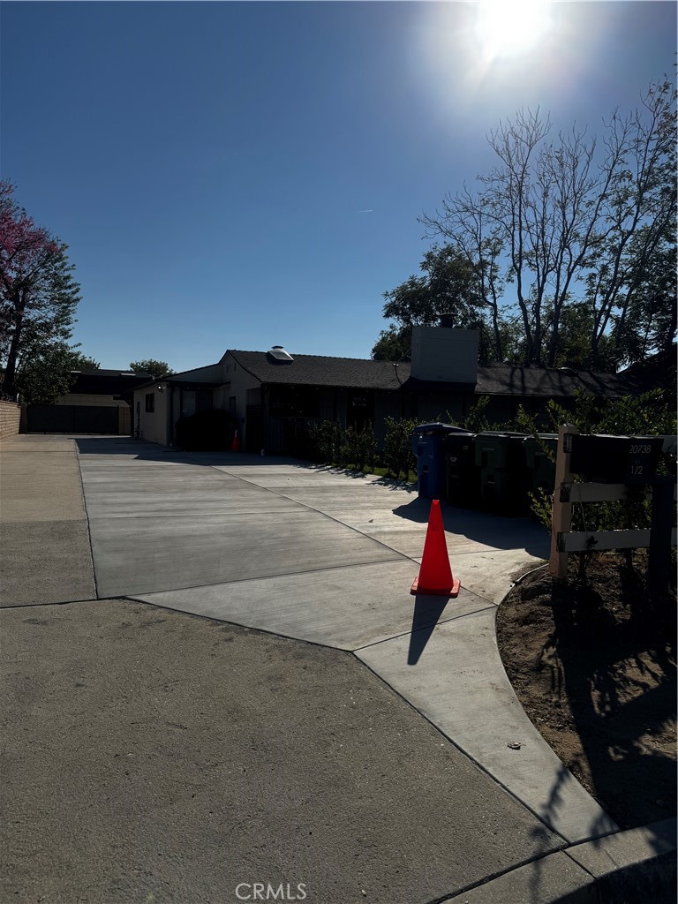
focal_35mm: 24
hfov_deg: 56.8
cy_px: 452
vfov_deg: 71.6
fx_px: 627
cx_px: 339
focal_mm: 6.76
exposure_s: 1/12346
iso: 64
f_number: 1.78
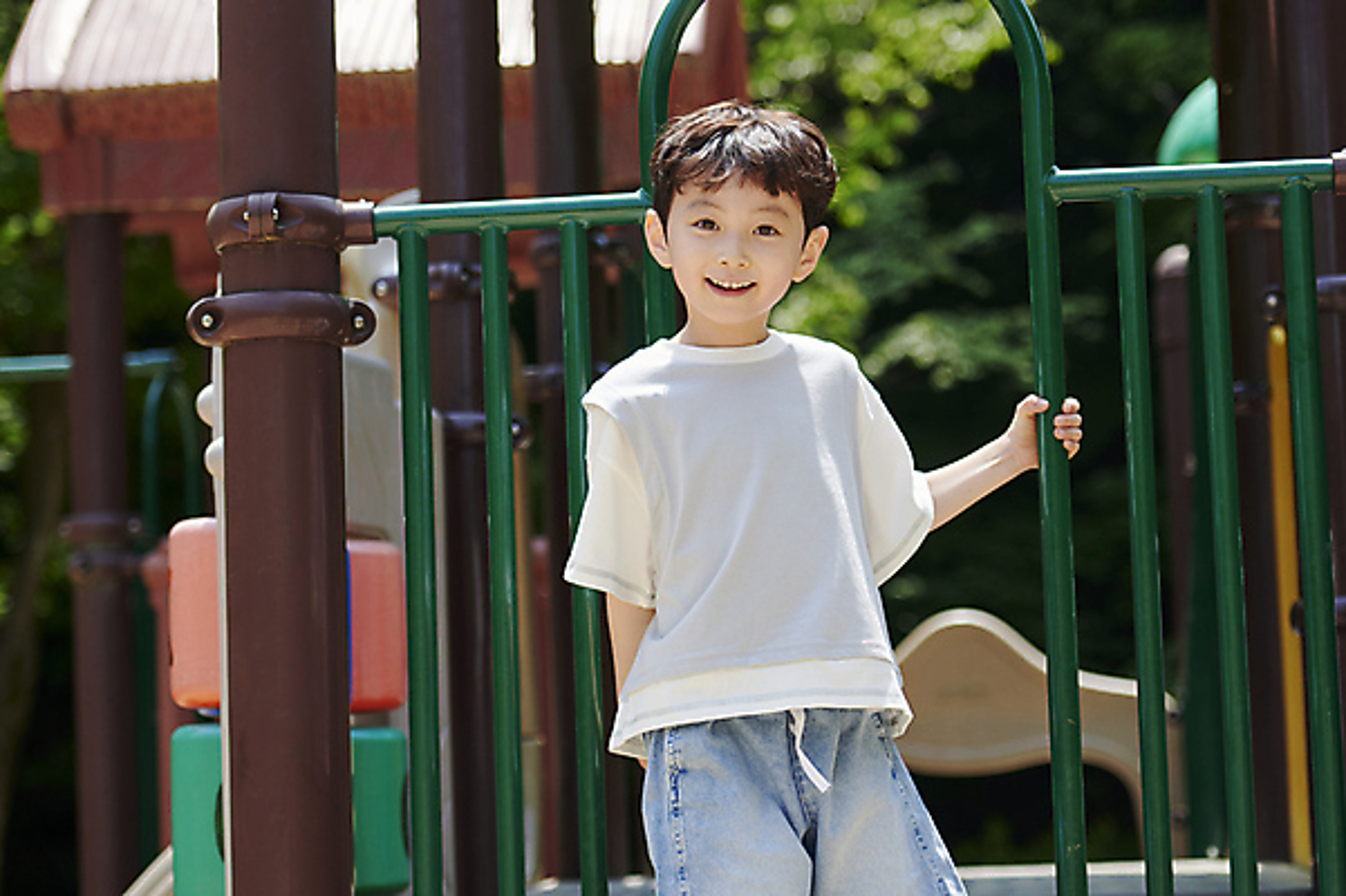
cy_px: 448
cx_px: 673
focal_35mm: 90
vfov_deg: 15.2
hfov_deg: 22.6
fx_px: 3363
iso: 200
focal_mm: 75
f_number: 2.8
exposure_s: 1/1250
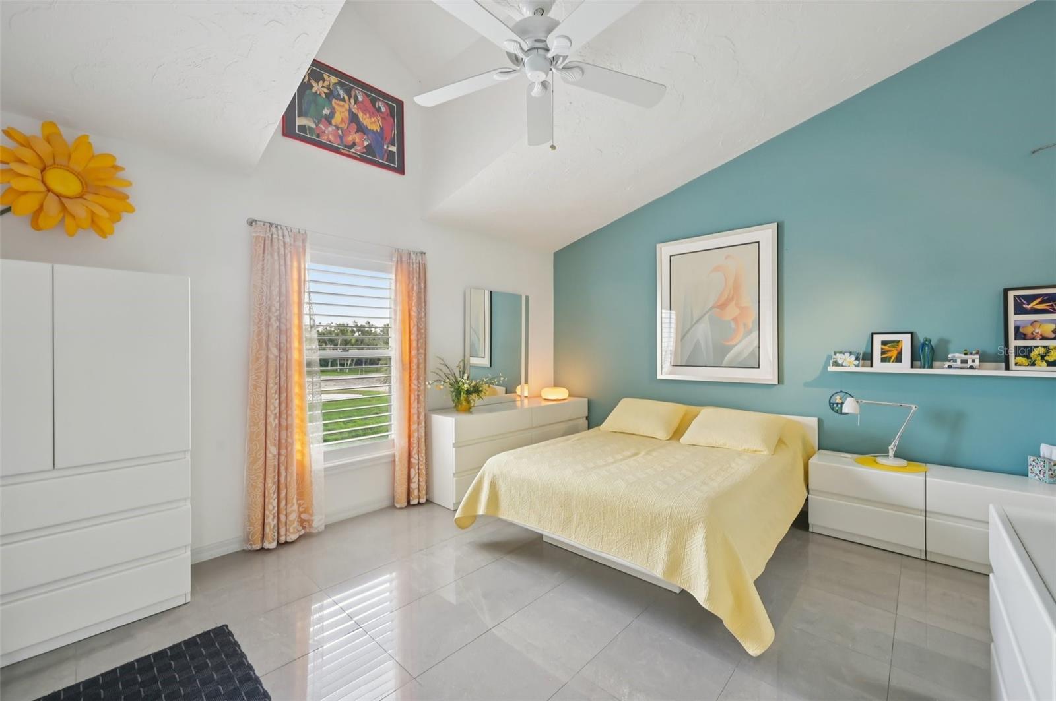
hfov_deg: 104.3
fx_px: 410
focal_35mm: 14
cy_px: 350
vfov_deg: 81.1
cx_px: 528
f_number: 8
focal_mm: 14
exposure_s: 1/15
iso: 400
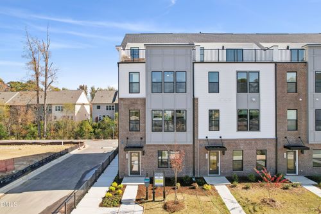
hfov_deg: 78.6
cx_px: 160
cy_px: 107
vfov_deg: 57.2
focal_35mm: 22
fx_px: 196
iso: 130
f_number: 2.8
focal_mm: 8.4
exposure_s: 1/180
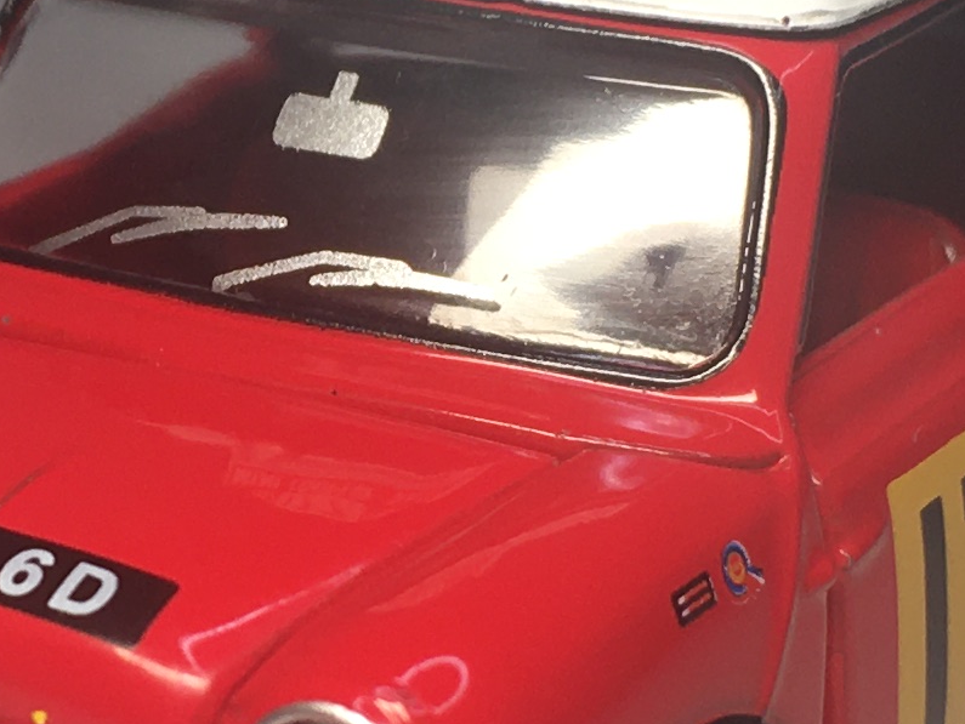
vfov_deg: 10.1
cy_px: 428
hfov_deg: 13.3
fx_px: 4100
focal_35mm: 147
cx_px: 67
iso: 25
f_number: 2.2
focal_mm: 4.15
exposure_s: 1/111
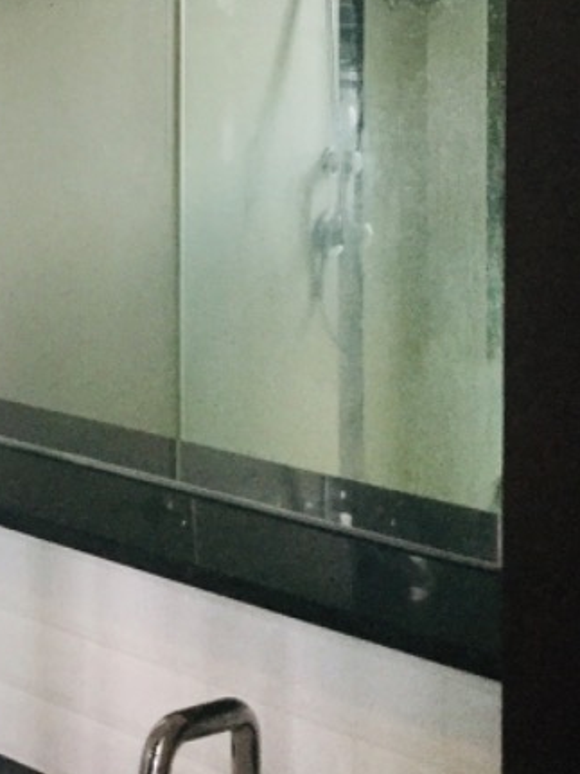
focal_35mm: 72
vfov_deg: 26.3
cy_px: 110
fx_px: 1609
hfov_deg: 19.5
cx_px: -68
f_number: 2.4
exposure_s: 1/33
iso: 200
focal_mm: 3.3
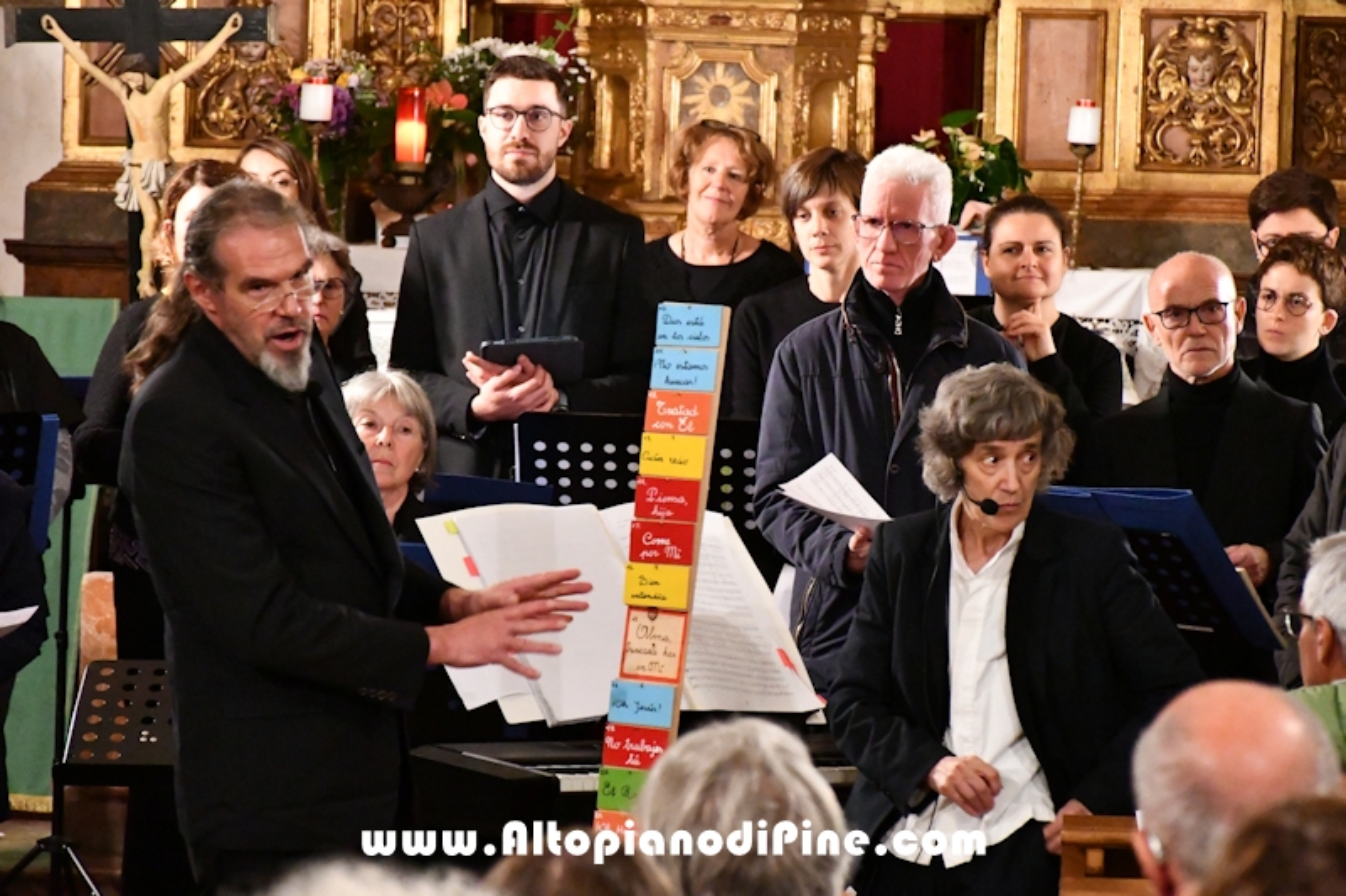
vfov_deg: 8.7
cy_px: 448
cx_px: 673
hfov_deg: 13.1
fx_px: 5868
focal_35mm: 157
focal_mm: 105
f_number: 5.6
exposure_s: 1/40
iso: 12800
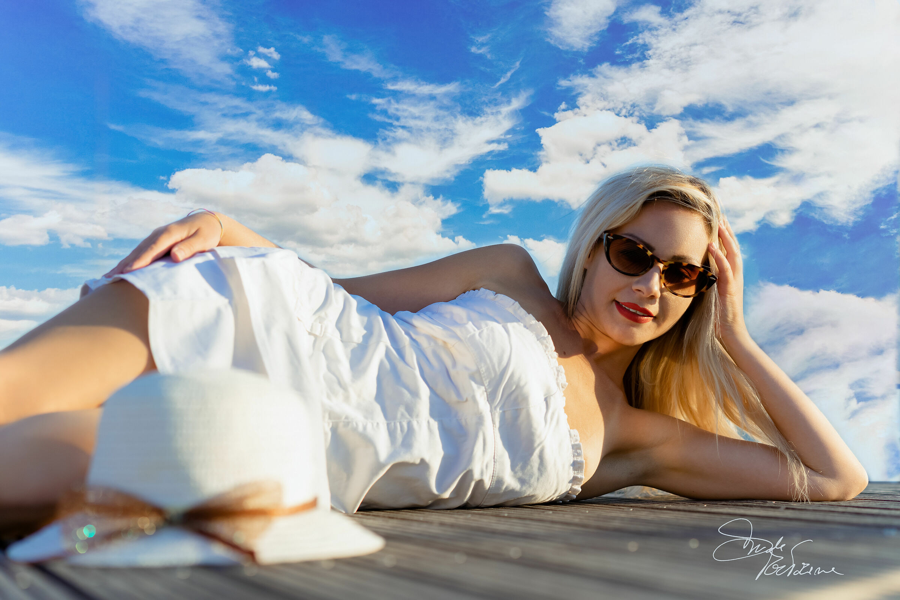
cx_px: 450
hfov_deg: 39.6
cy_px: 300
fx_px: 1250
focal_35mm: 50
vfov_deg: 27.0
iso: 100
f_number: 2.5
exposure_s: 1/1000
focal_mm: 50
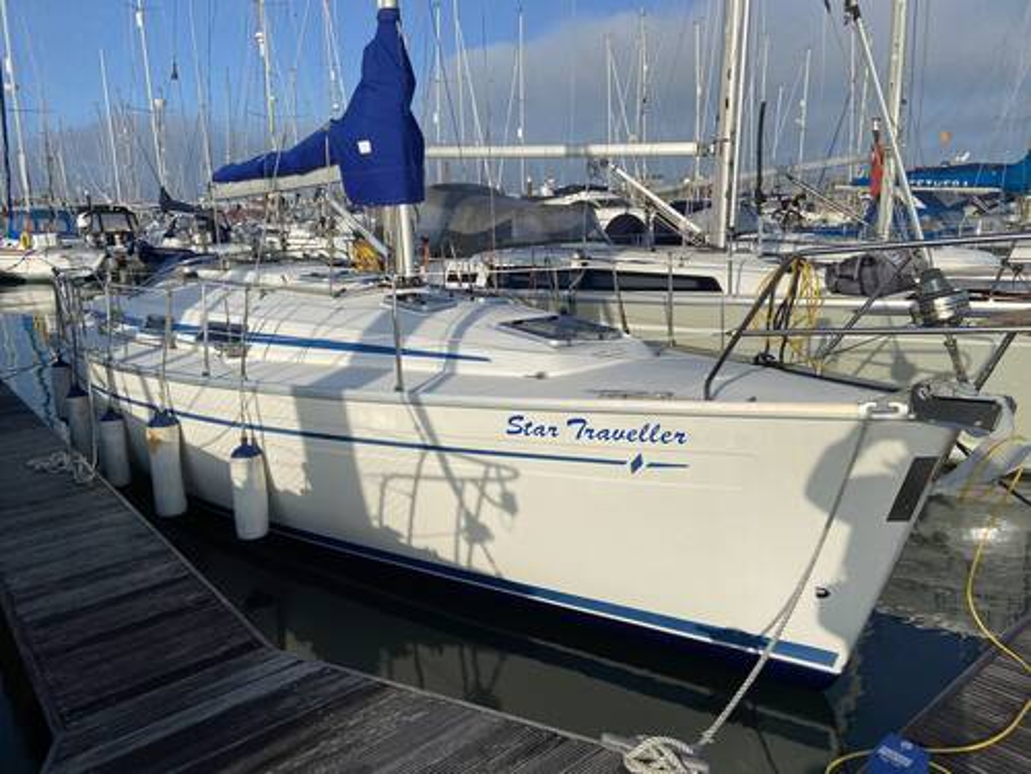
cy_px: 387
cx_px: 516
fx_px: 774
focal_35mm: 26
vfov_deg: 53.1
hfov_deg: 67.3
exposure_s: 1/4115
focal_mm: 4.25
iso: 32
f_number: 1.8
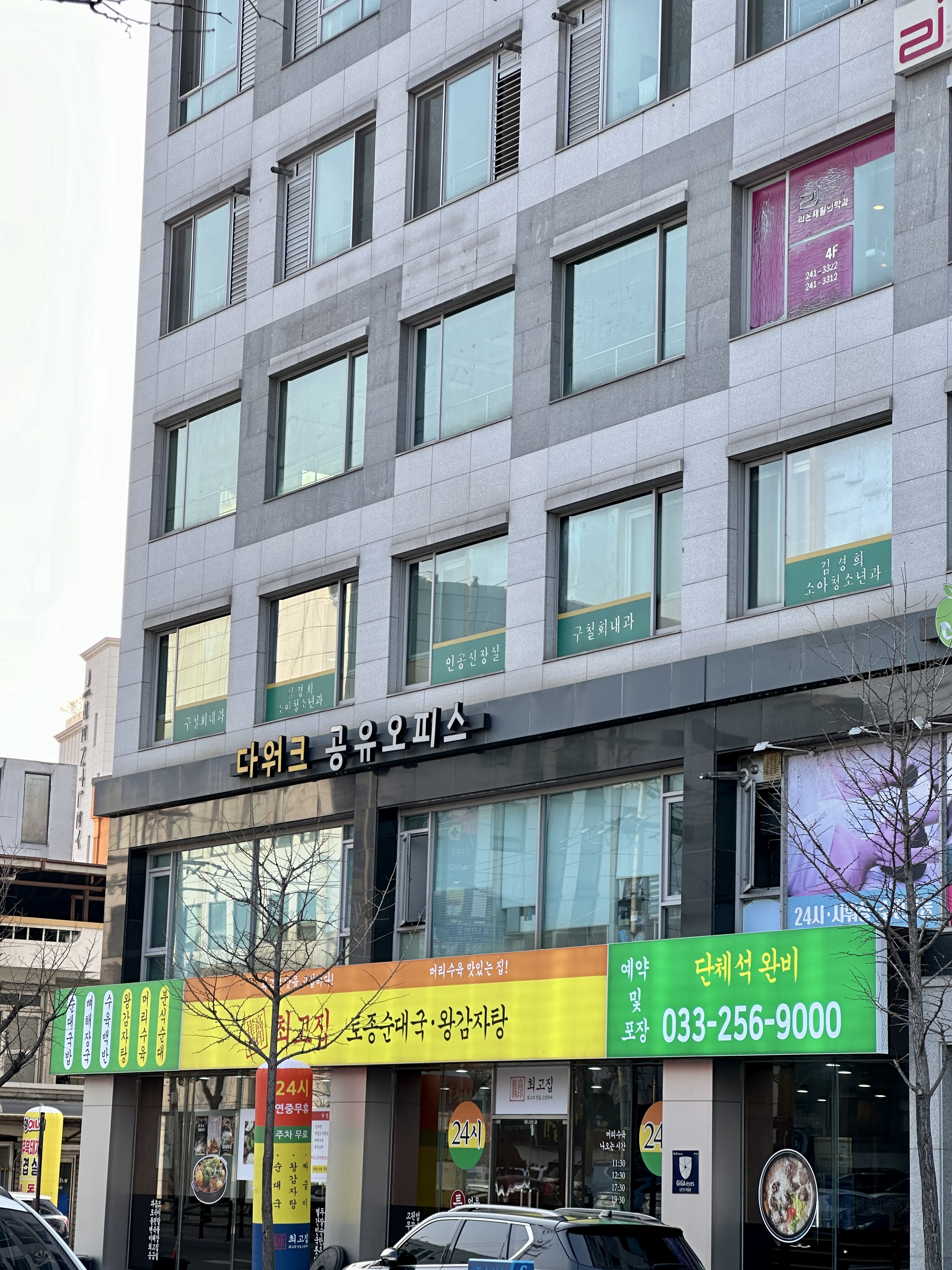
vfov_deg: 25.3
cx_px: 476
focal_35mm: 77
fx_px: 2824
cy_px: 635
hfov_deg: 19.1
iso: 32
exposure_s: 1/137
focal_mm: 9
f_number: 2.8
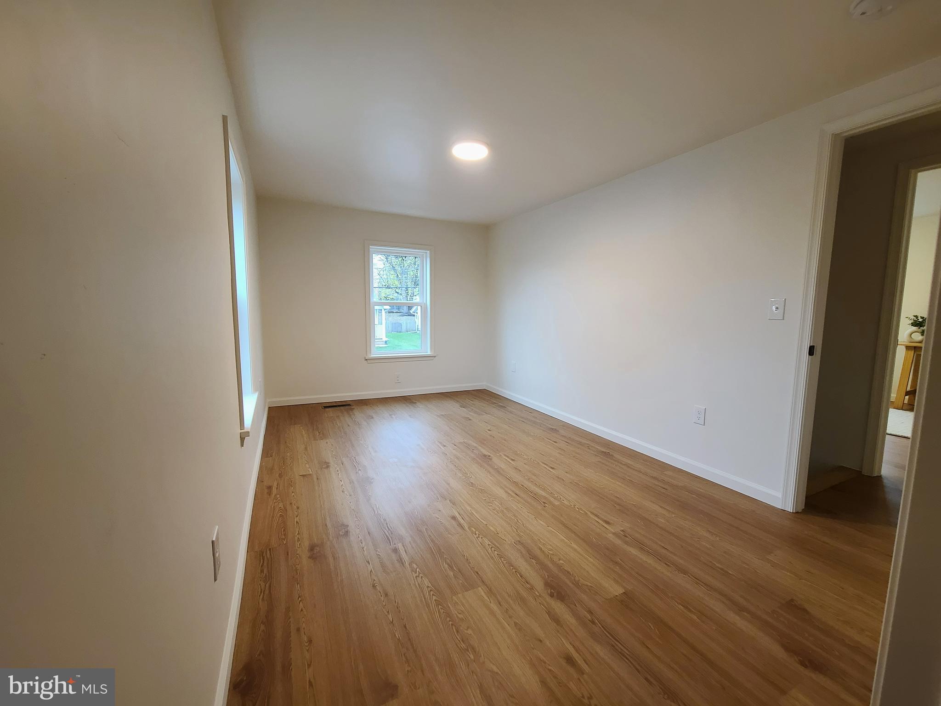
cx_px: 470
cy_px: 353
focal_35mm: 13
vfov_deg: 89.9
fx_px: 353
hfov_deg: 106.2
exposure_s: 1/60
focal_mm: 2.2
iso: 320
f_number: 2.2
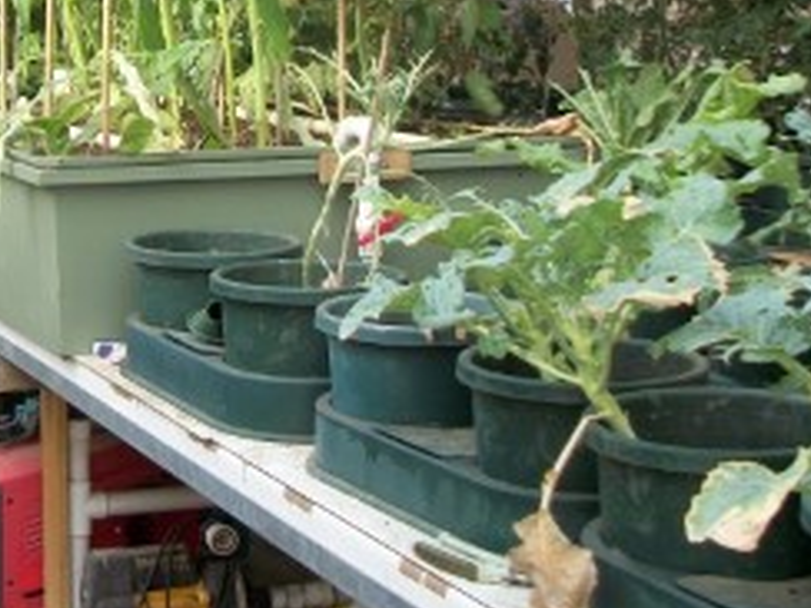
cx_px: -13
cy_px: 43
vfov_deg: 17.3
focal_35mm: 84
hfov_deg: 22.3
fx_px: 1968
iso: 80
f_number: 2.9
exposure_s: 1/100
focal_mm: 5.7
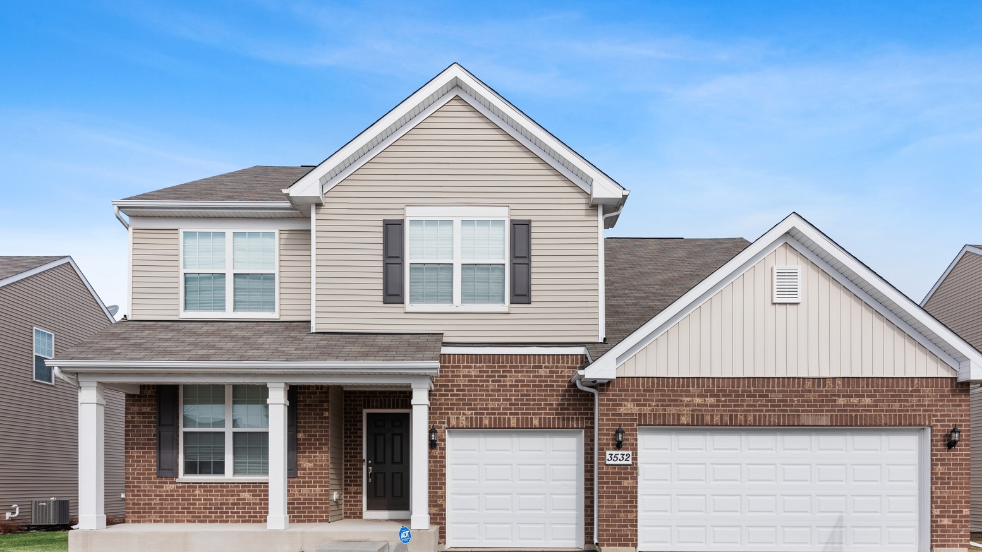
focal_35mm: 24
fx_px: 625
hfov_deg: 76.3
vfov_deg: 47.5
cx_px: 495
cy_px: 317
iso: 100
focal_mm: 22
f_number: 8
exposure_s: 1/320
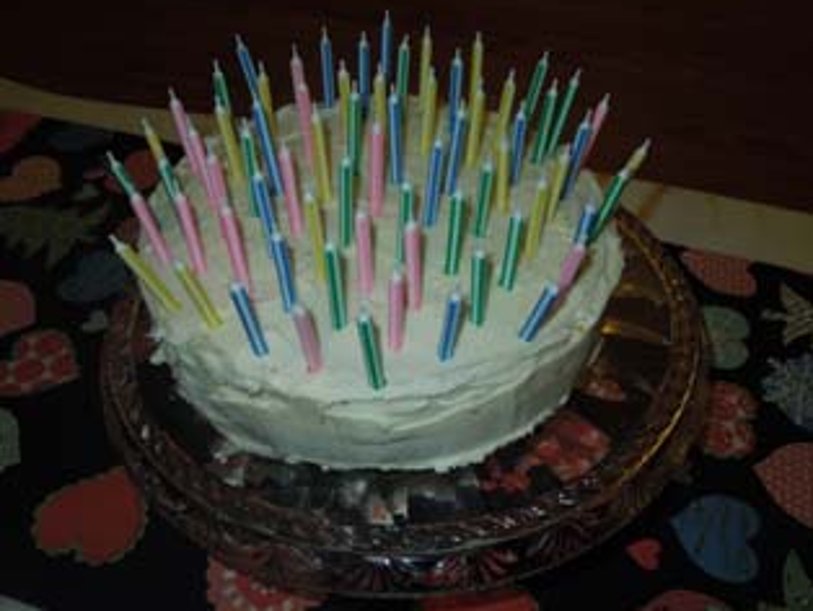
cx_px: 412
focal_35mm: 39
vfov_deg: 36.9
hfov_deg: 47.8
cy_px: 309
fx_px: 917
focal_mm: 6.3
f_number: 3.7
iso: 125
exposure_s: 1/30
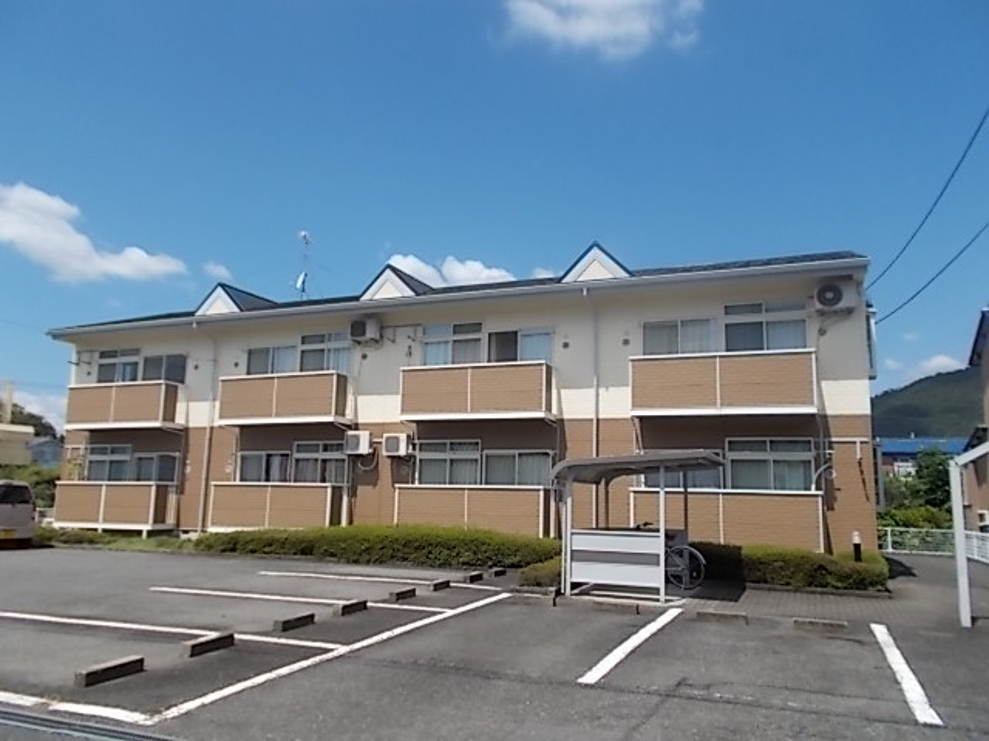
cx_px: 494
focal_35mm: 26
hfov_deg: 67.3
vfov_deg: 53.1
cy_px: 370
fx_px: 743
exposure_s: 1/160
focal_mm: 4.6
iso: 80
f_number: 8
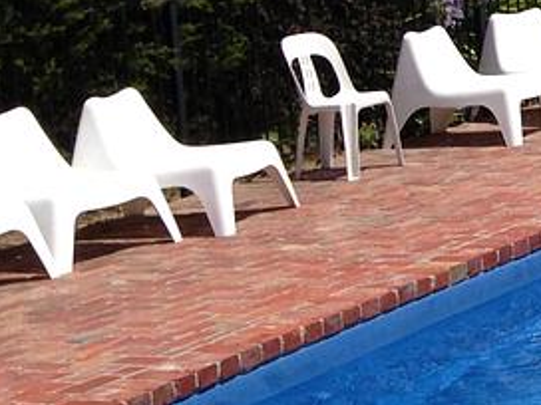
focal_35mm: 140
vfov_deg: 10.5
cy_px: -36
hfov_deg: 12.2
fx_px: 2188
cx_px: 1141
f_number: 2.4
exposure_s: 1/2358
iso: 50
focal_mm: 4.12
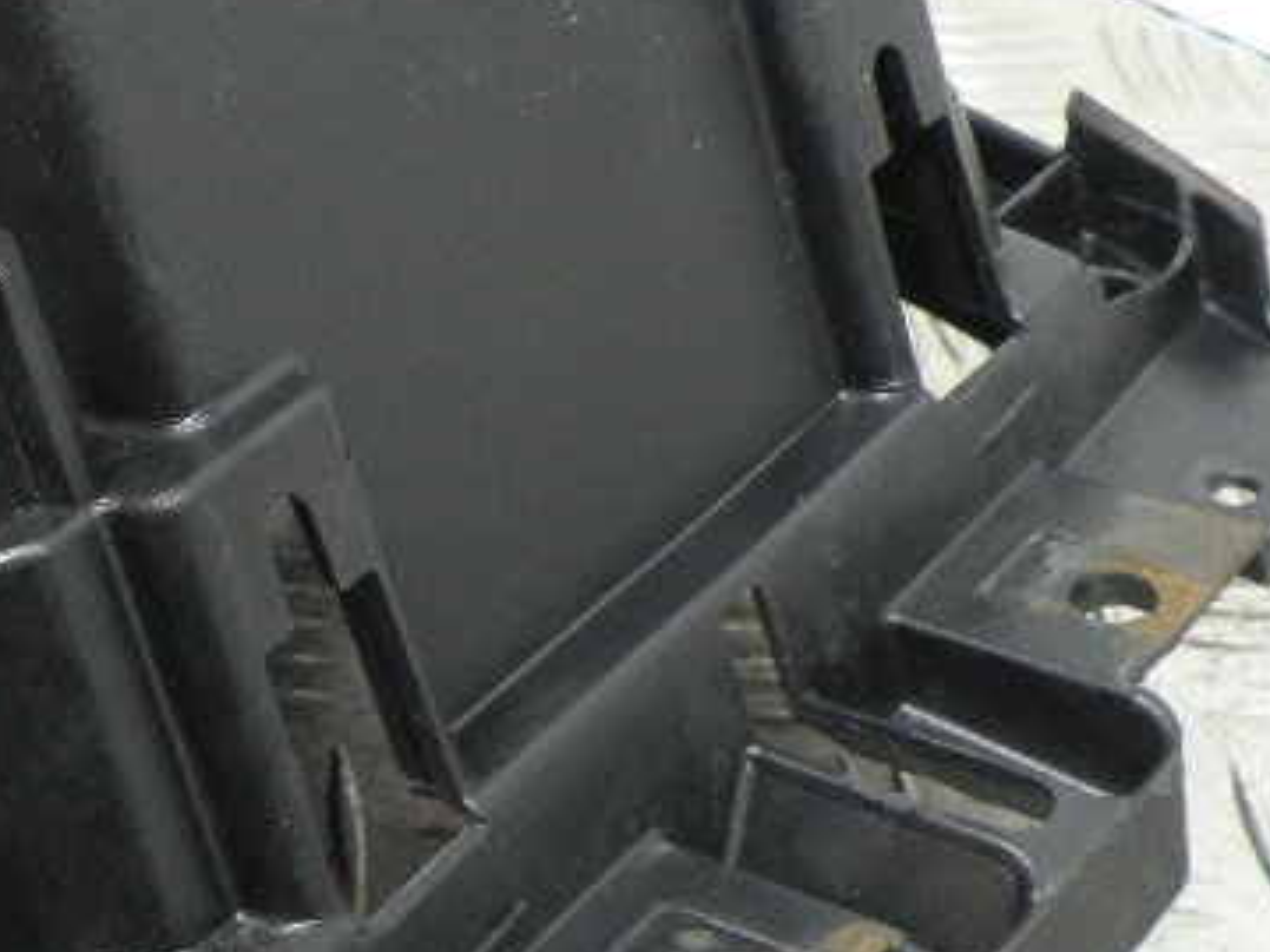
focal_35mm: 77
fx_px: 2824
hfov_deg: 24.6
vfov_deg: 19.1
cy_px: 319
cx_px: 124
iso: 153
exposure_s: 1/64.7
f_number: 2.8
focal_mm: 4.7
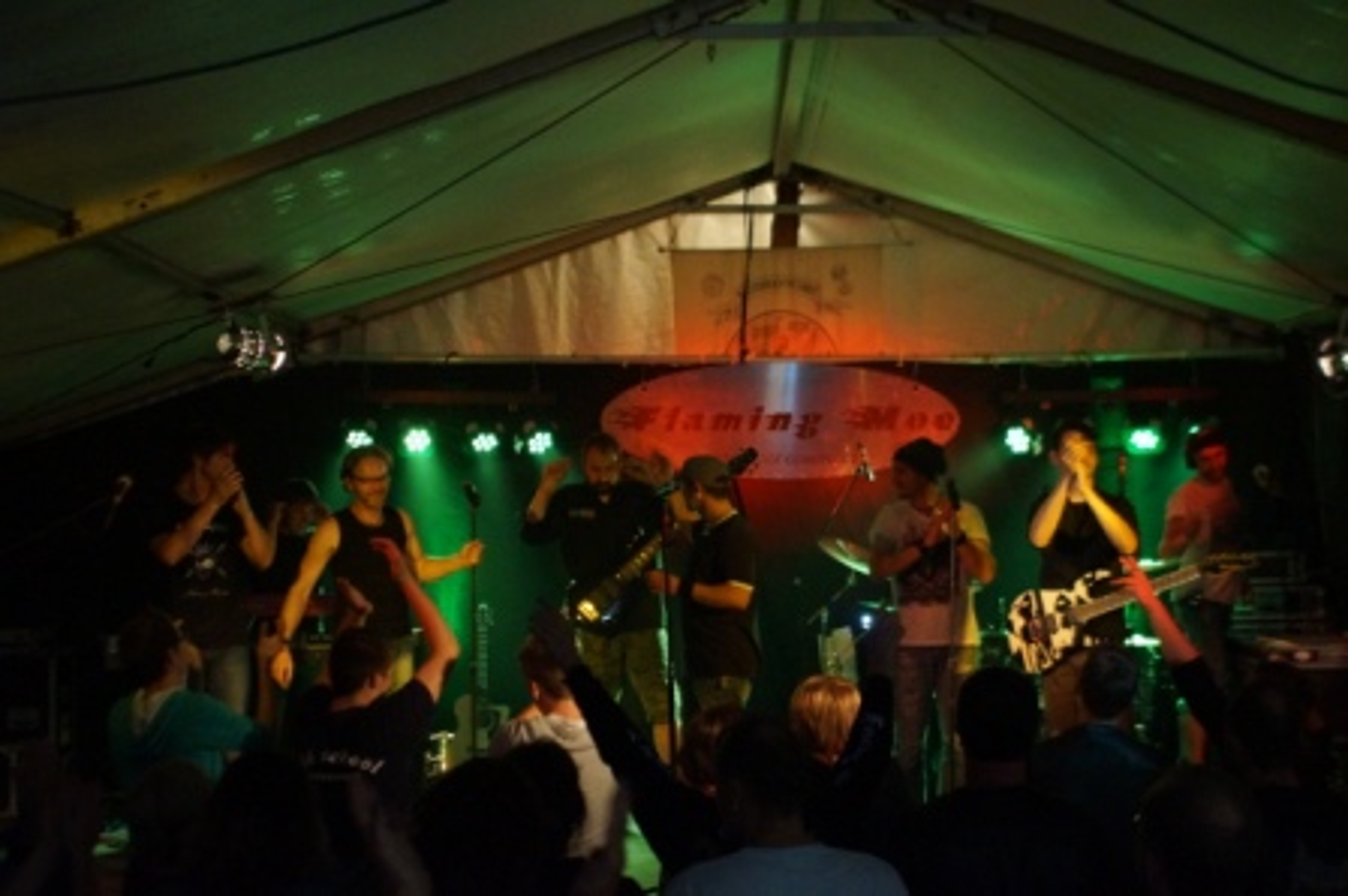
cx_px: 674
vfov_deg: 18.2
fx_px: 2806
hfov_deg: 27.0
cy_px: 448
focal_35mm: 75
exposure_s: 1/100
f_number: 4.5
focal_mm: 50
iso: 3200
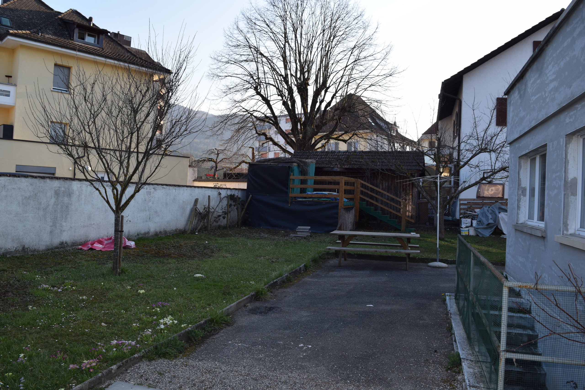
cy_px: 195
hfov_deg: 67.4
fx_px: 439
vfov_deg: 47.9
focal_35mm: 27
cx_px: 292
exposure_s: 1/160
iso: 100
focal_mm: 18
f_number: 6.3
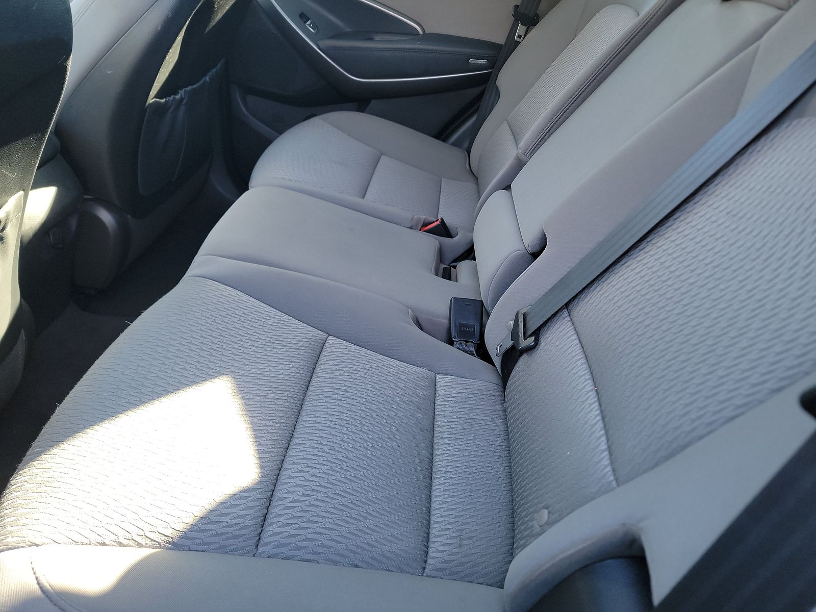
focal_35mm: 24
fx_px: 566
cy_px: 306
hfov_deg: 71.6
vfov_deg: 56.8
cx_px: 408
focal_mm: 6.7
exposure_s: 1/59
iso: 359
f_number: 1.8
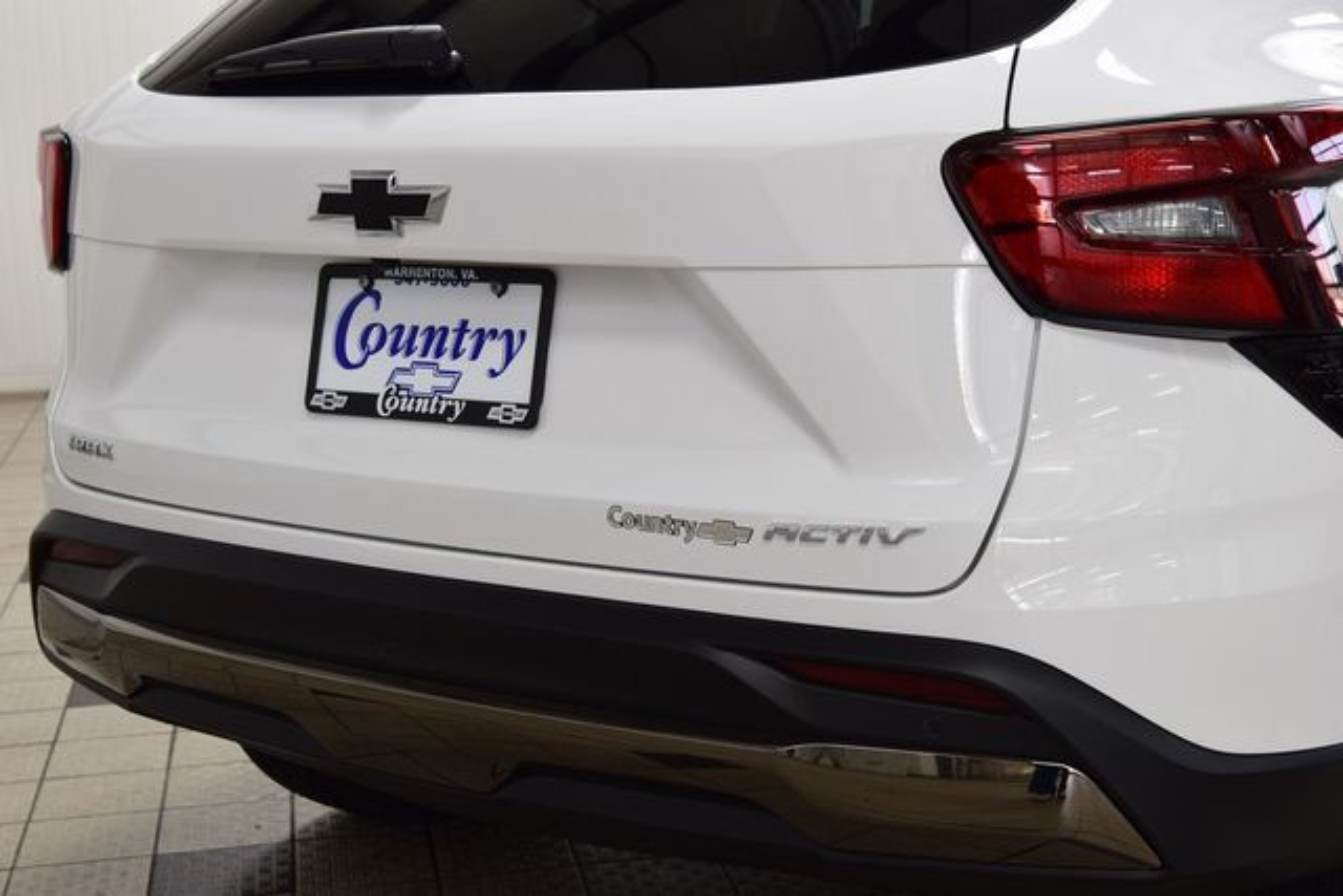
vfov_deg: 23.8
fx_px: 2127
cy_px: 448
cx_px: 672
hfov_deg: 35.0
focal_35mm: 57
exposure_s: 1/20
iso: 400
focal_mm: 38
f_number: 6.3
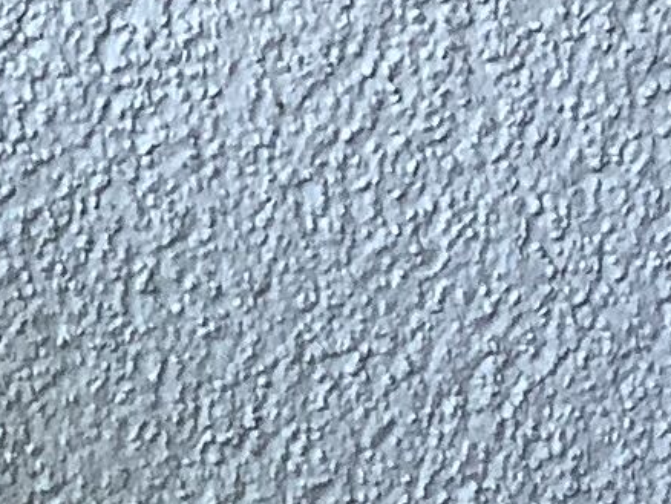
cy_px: 1343
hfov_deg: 8.3
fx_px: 4480
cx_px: -409
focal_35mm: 231
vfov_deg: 6.1
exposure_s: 1/50
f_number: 2.4
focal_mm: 3.3
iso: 50
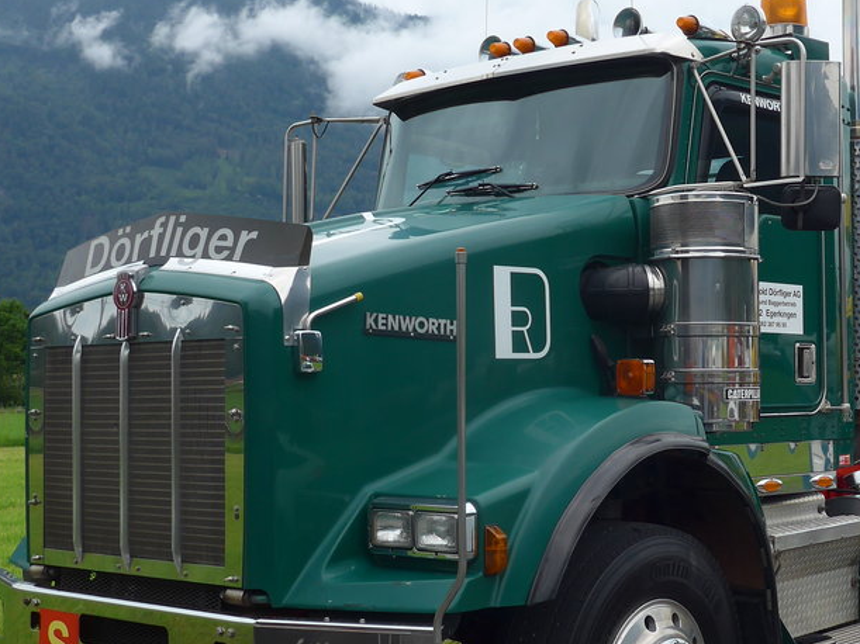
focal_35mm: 57
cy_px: 333
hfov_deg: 33.2
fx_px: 1416
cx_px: 625
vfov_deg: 25.6
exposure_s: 1/640
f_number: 2.8
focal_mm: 6
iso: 80
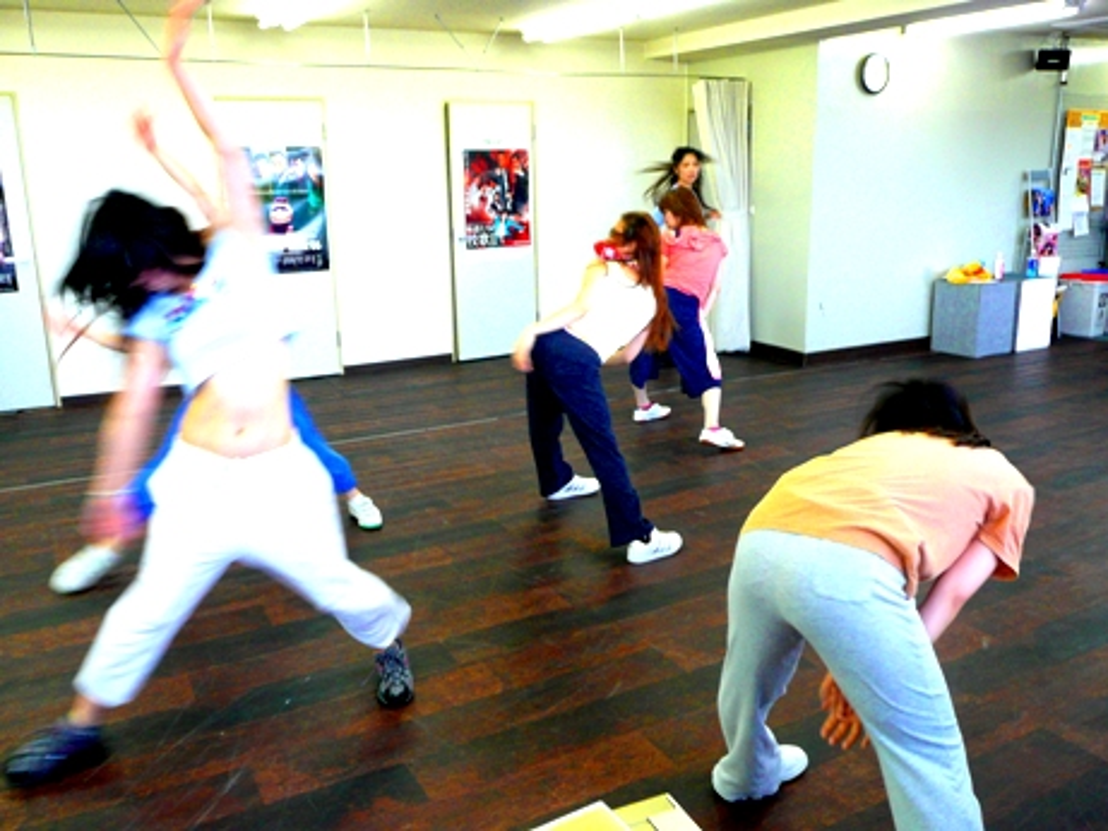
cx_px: 554
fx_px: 960
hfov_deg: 60.0
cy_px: 416
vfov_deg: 46.8
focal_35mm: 30
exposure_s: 1/30
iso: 160
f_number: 3.4
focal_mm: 4.9
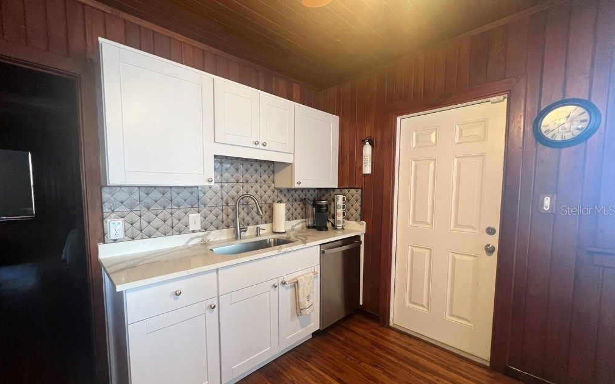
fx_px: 235
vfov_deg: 78.4
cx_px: 306
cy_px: 210
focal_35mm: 14
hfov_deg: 105.3
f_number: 1.8
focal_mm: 1.57
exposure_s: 1/60
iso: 250
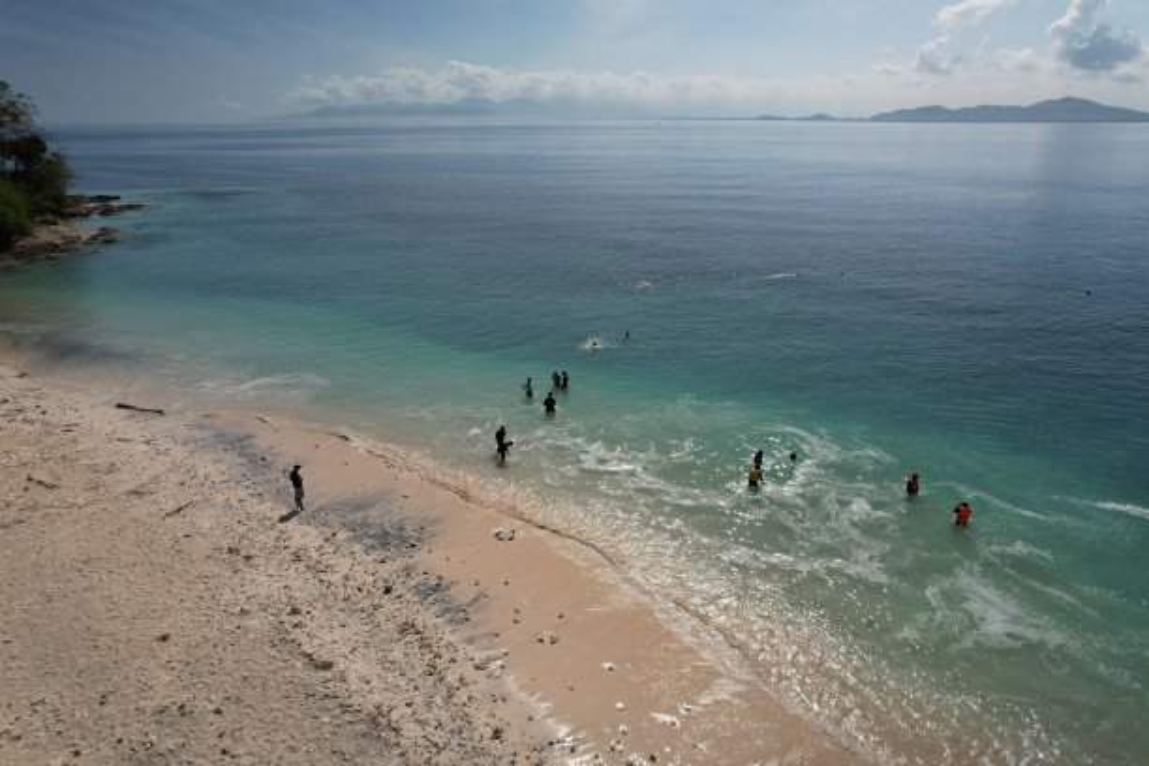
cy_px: 383
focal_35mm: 22
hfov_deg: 78.6
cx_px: 574
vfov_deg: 57.2
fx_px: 702
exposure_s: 1/100
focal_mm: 8.38
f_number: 2.8
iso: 100
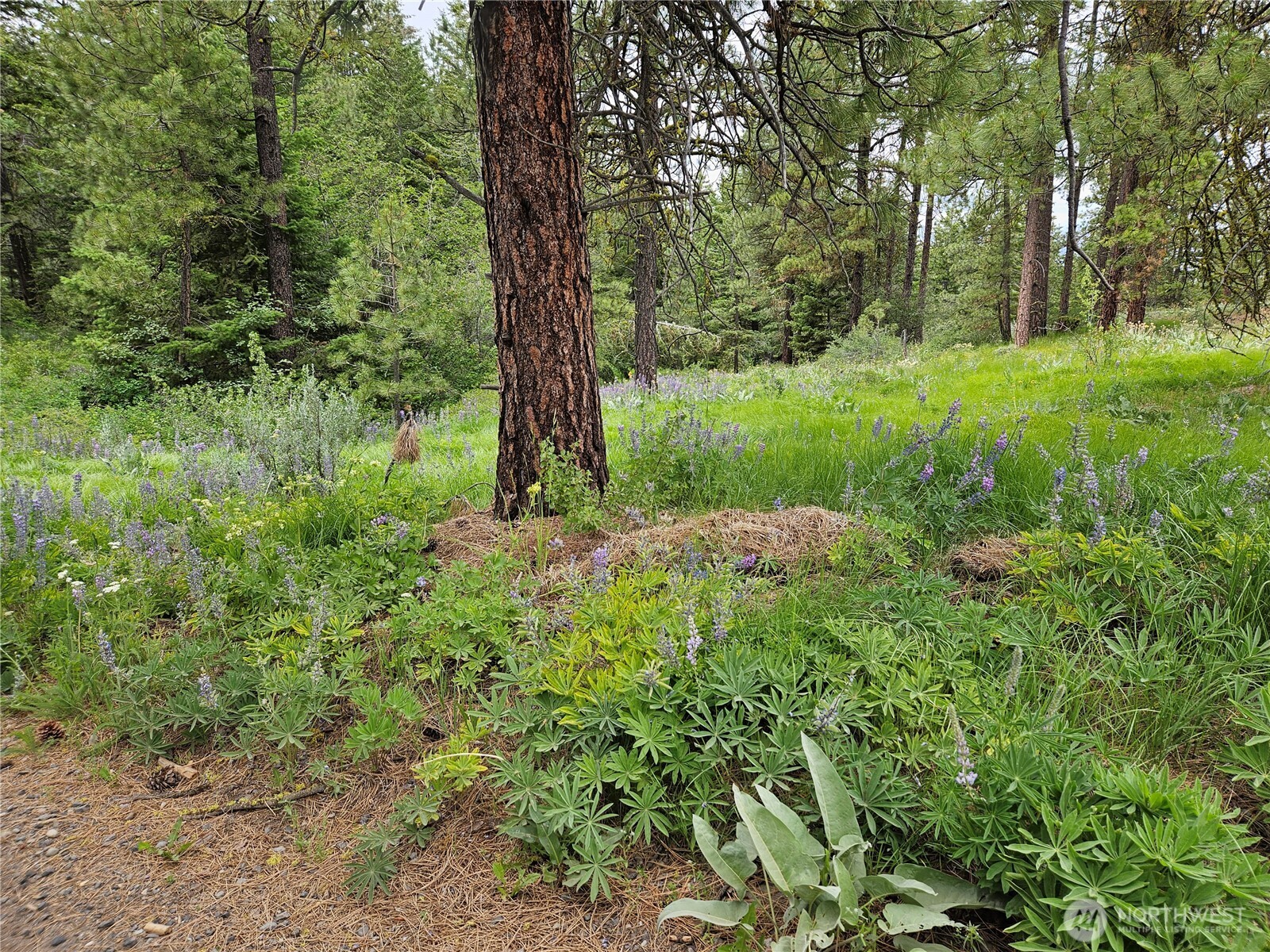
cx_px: 635
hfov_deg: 73.9
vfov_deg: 58.9
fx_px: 844
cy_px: 476
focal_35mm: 23
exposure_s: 1/501
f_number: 1.8
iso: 25
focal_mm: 5.4
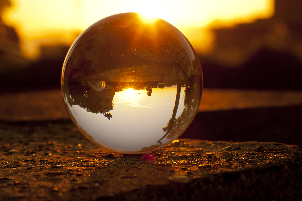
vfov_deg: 15.2
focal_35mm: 90
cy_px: 100
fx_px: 754
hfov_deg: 22.6
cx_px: 151
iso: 1000
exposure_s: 1/320
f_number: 20
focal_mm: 90
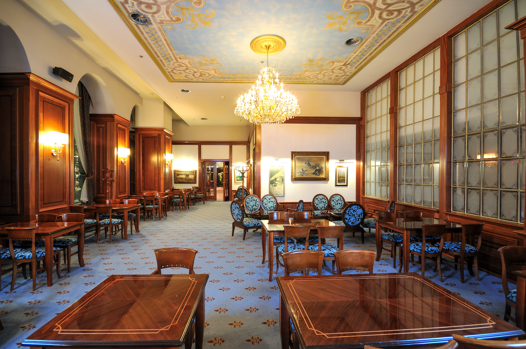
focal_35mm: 15
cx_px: 263
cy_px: 174
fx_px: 219
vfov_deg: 77.2
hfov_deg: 100.5
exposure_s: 4
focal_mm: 10
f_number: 8
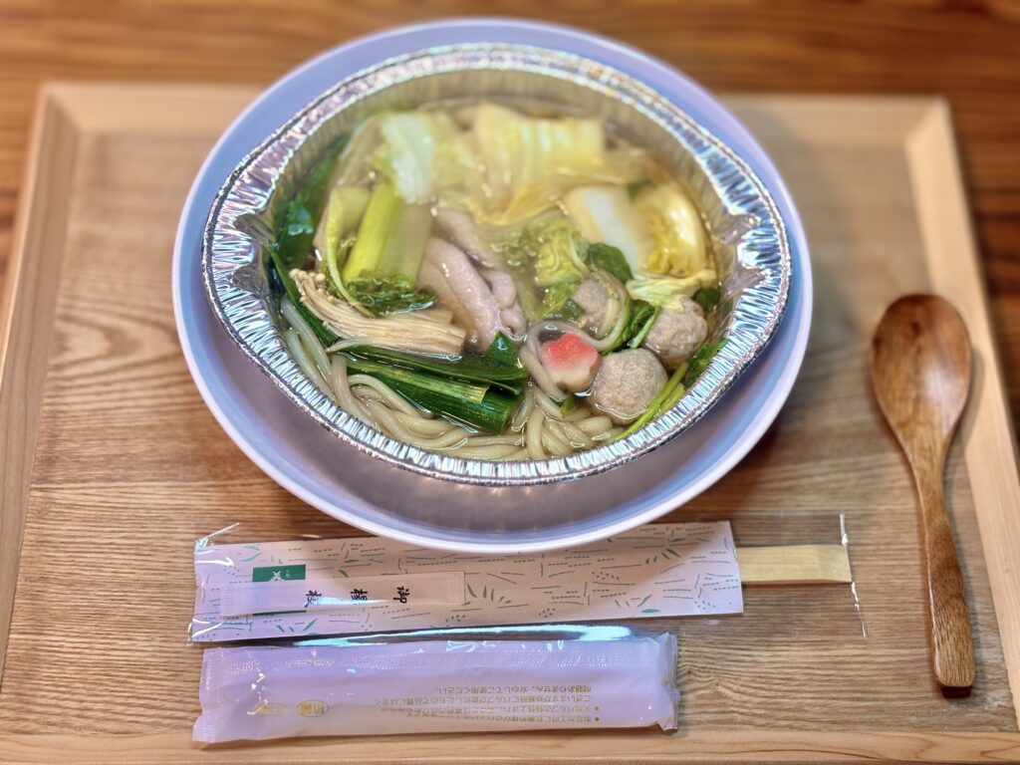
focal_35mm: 52
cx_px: 510
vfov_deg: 28.0
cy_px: 382
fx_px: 1532
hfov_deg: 36.8
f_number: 1.6
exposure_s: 1/44
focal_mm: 5.96
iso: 40
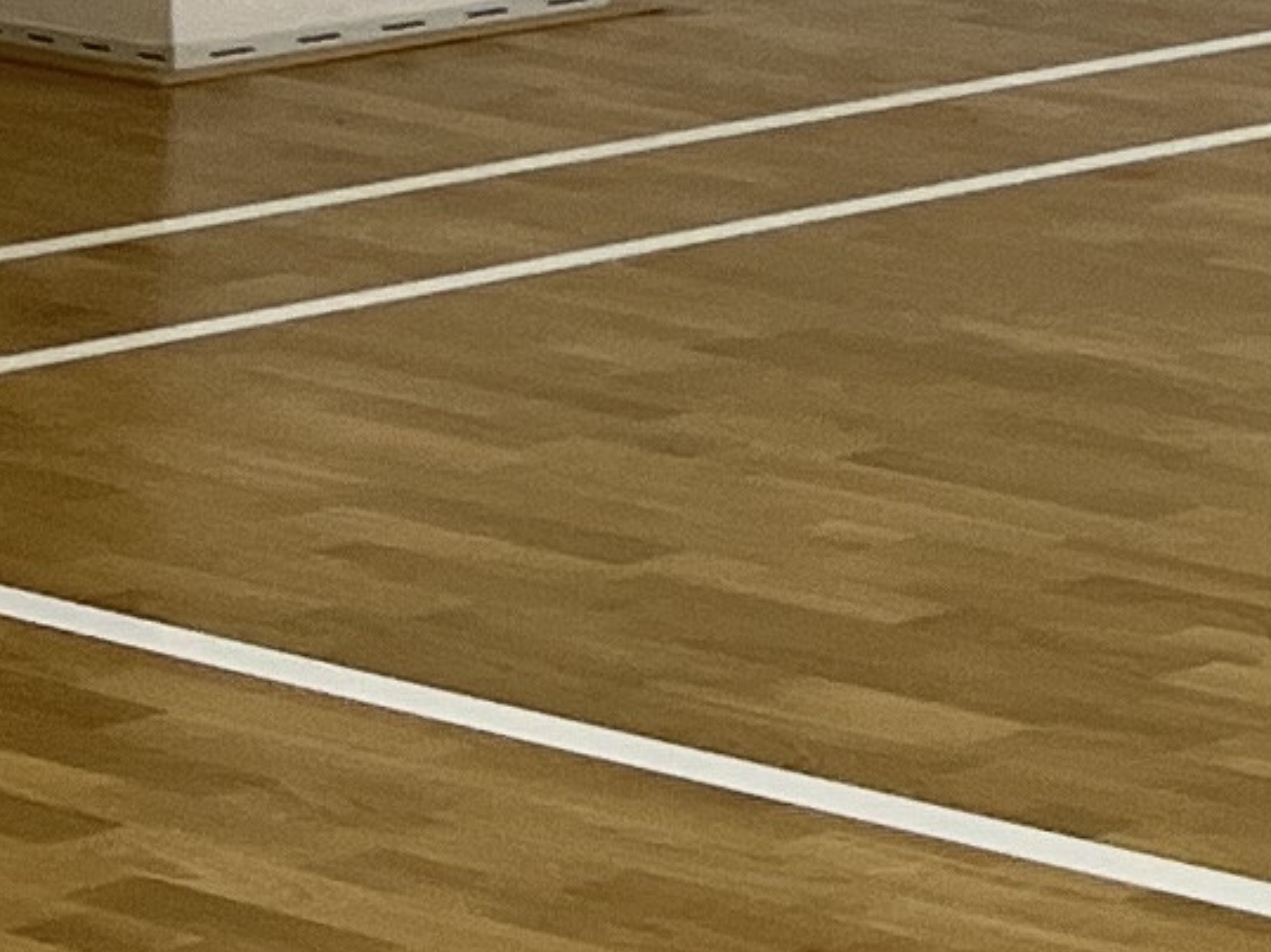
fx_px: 7157
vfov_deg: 7.2
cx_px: 4080
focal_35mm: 195
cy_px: -1160
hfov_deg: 8.3
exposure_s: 1/100
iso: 64
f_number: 1.6
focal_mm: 5.1
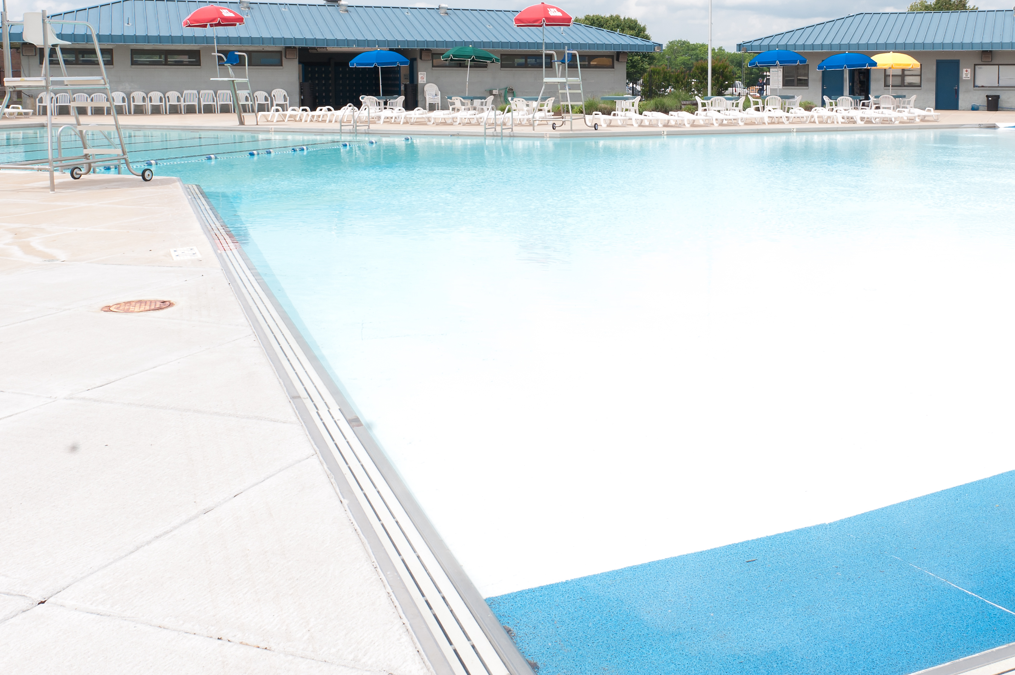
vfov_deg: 34.1
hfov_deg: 50.1
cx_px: 651
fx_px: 1071
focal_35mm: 38
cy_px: 146
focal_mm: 24
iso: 400
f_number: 14
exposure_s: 1/320
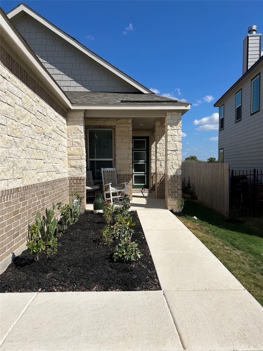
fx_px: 263
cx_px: 132
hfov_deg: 53.1
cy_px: 176
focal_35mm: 26
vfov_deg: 67.3
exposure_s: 1/9434
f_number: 1.5
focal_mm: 5.7
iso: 50
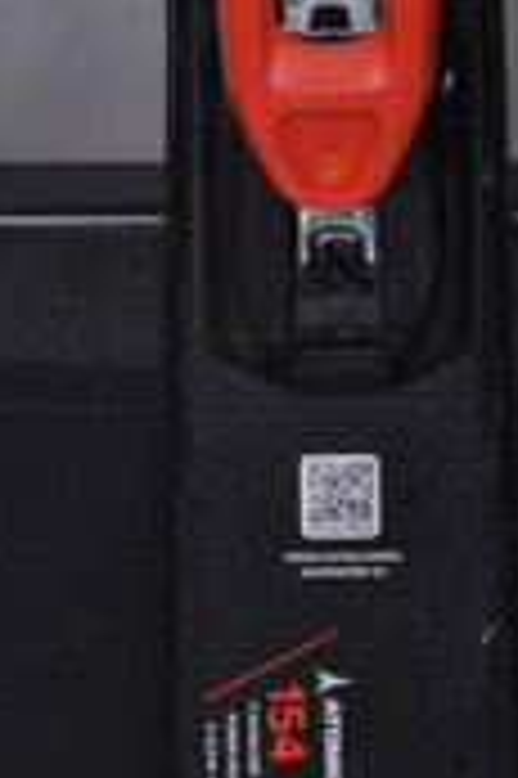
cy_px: 612
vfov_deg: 5.9
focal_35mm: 351
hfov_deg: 3.9
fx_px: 7590
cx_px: 579
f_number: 9.5
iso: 3200
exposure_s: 1/125
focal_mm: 90
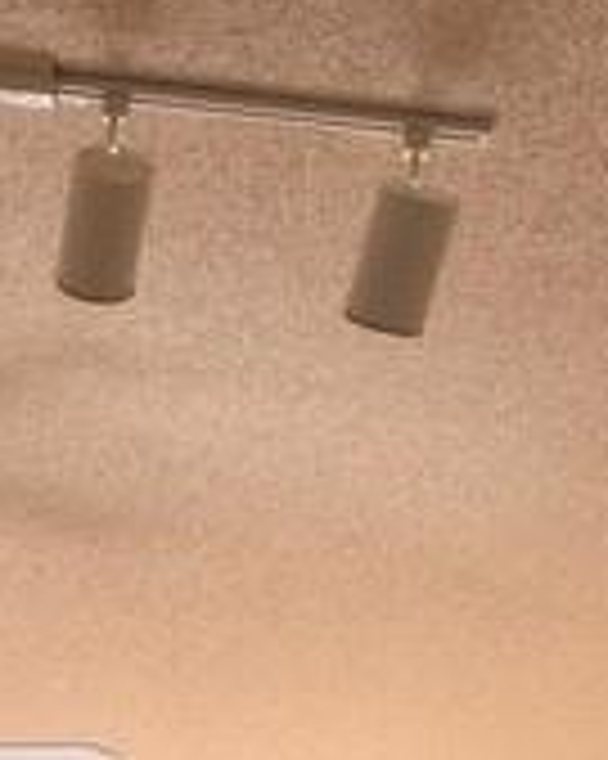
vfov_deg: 16.7
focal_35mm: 107
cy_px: 1052
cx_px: -9
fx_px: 2409
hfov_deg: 14.2
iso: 25
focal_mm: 4.15
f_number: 2.2
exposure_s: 1/178
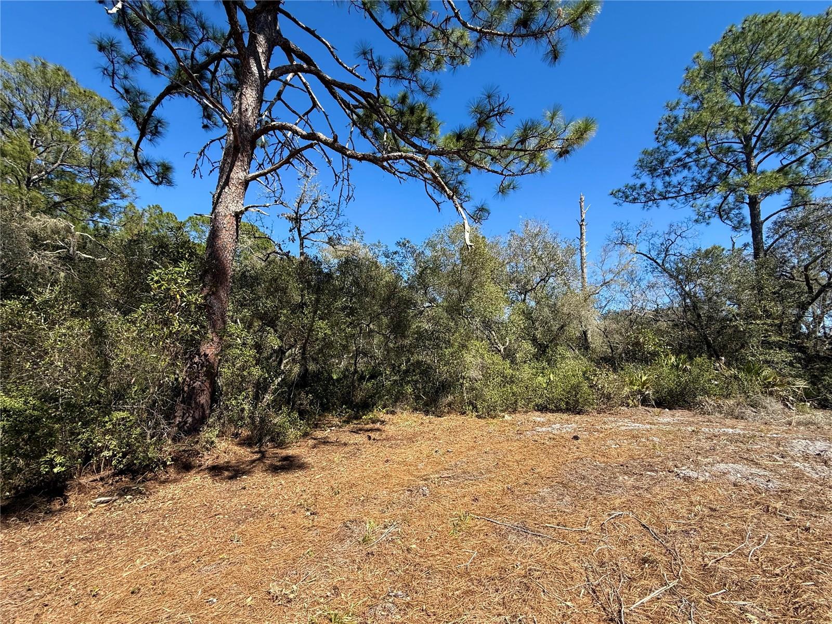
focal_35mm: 14
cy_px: 312
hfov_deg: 102.1
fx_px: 336
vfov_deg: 85.7
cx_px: 416
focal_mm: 2.22
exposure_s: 1/914
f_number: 2.2
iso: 50
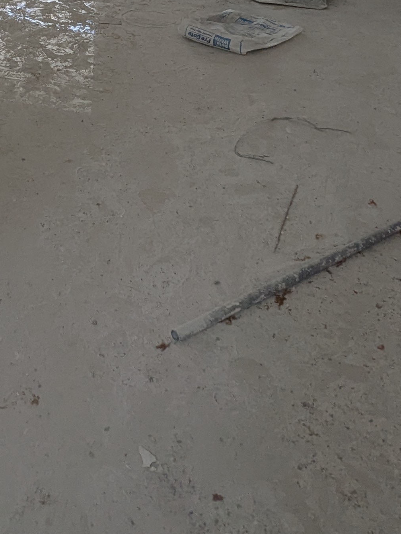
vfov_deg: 33.9
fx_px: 741
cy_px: -66
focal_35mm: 48
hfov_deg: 28.3
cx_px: -4
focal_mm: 2.35
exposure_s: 1/417
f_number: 2.2
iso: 48
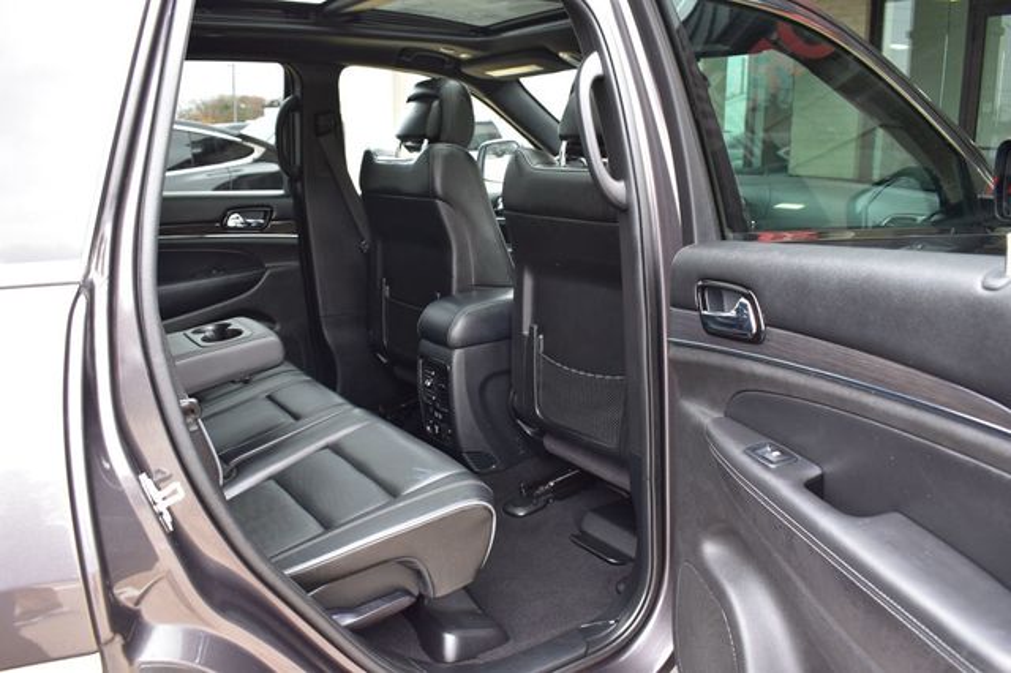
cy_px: 336
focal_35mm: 30
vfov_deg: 43.6
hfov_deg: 62.0
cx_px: 506
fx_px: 842
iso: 450
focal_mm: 20
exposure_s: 1/15
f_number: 6.3
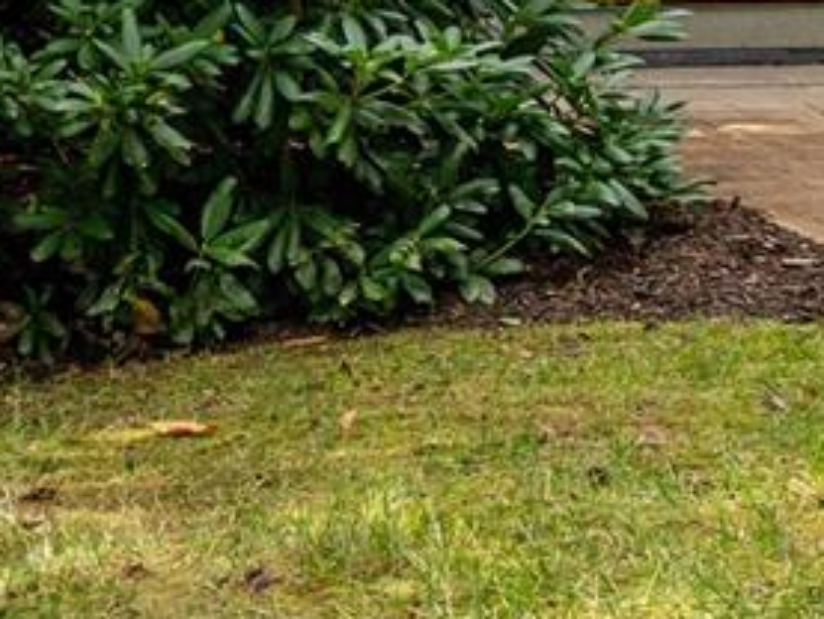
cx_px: 1261
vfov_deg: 8.5
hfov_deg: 11.8
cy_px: -881
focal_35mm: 160
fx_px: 3810
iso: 320
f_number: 7.1
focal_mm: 30
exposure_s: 1/500
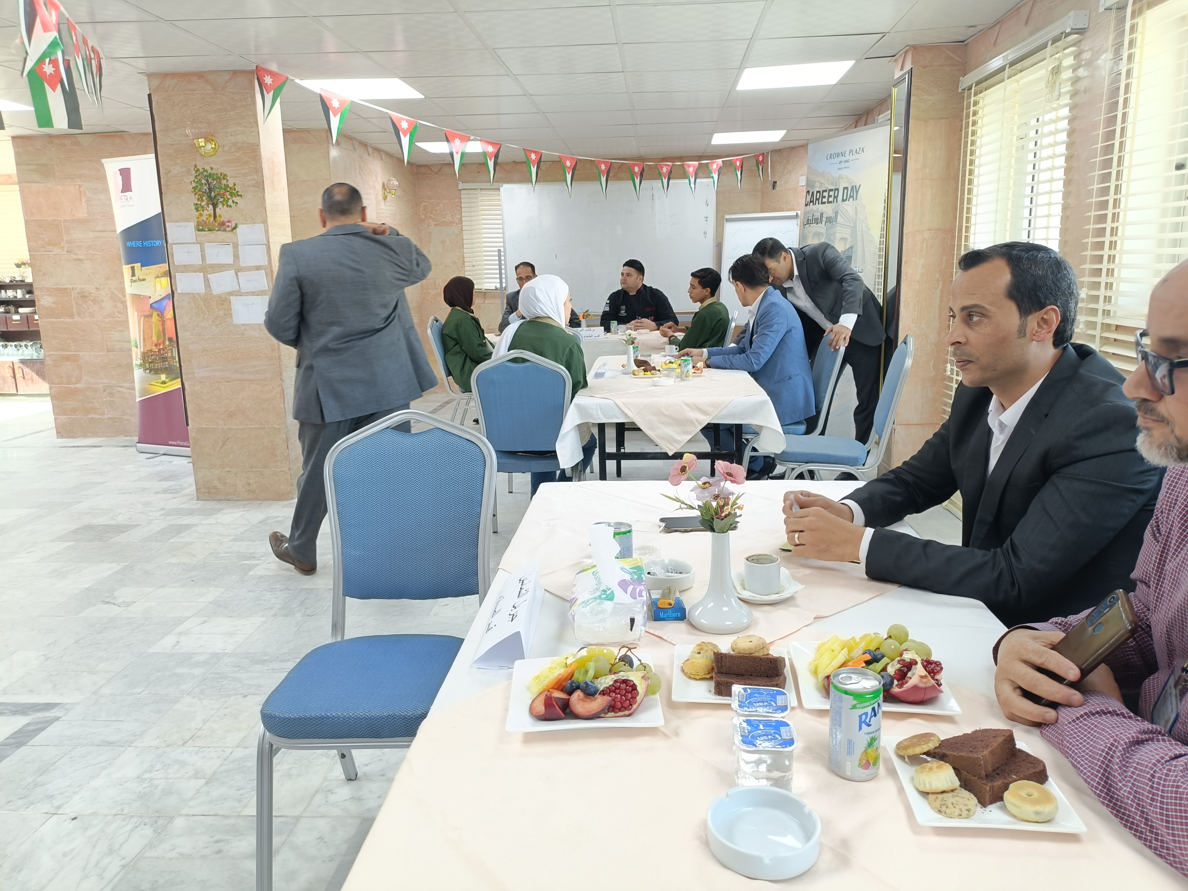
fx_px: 858
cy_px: 446
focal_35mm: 25
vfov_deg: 54.9
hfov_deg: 69.4
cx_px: 594
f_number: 1.7
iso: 556
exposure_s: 1/50
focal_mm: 4.7
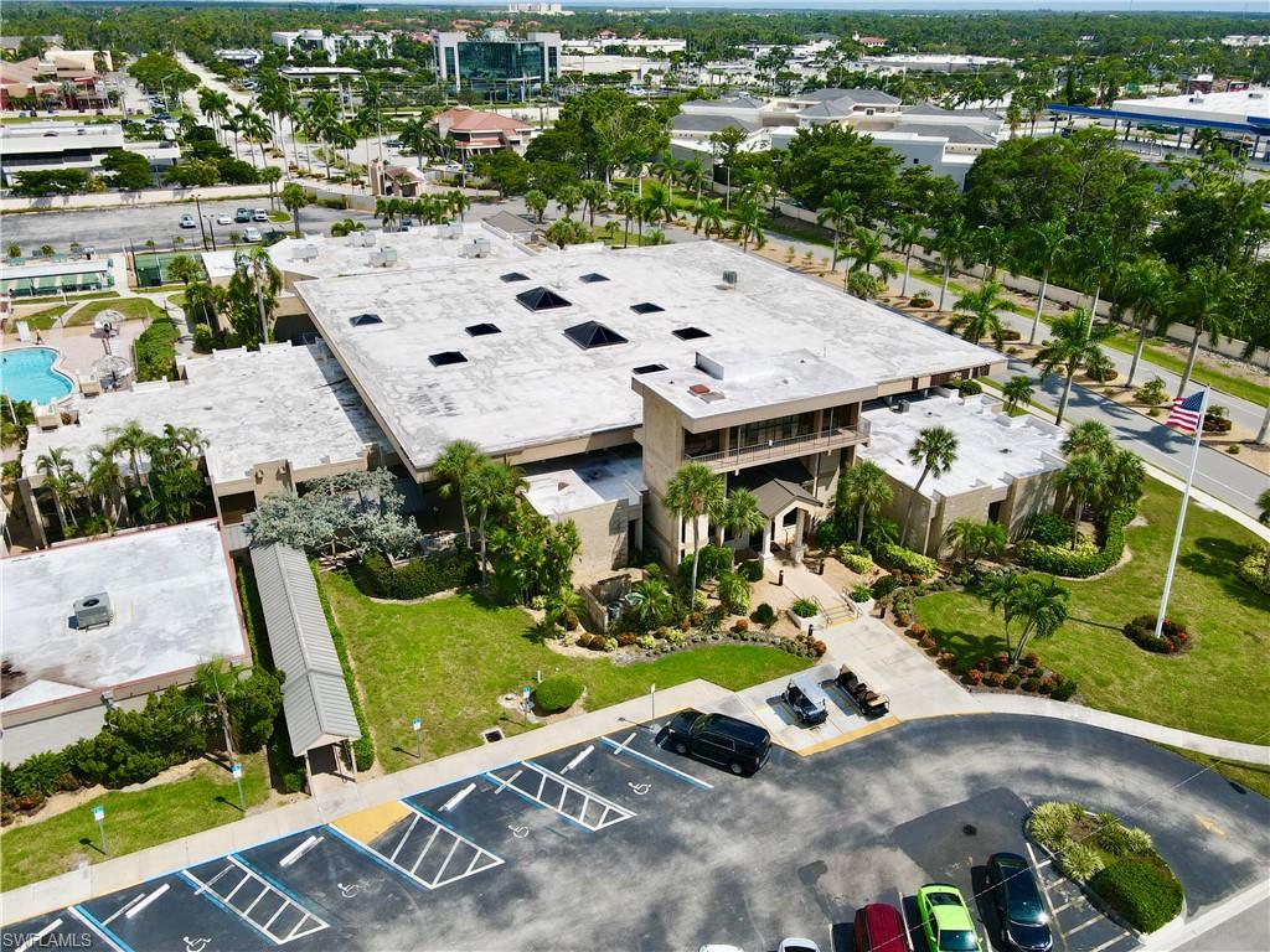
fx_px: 881
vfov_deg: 56.8
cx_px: 635
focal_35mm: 24
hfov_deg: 71.6
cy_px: 476
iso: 100
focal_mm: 4.5
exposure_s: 1/1250
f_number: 2.8
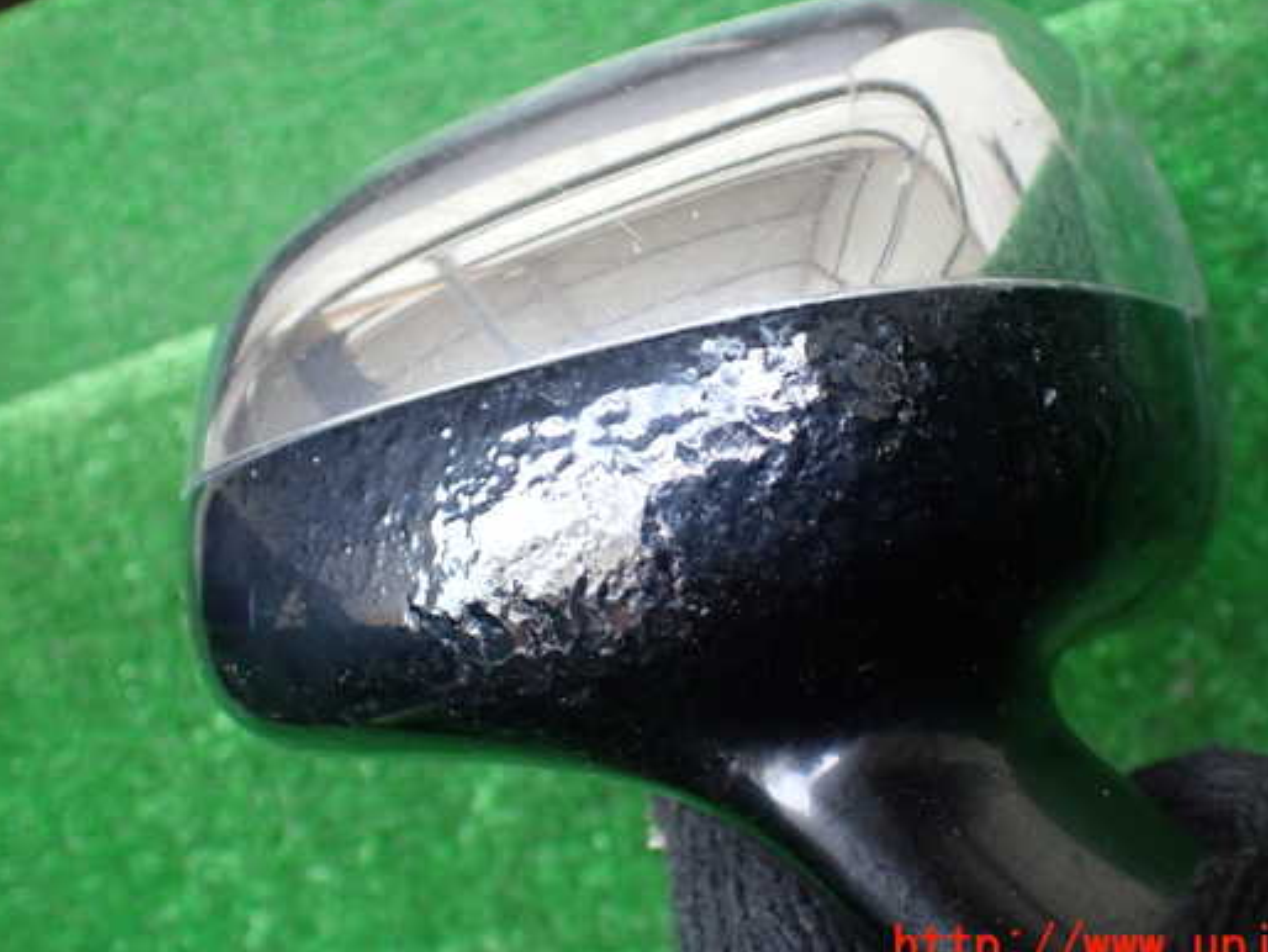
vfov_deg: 40.7
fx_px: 1283
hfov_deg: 52.5
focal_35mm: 35
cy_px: 424
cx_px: 710
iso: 400
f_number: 2.3
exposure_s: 1/125
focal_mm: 5.4
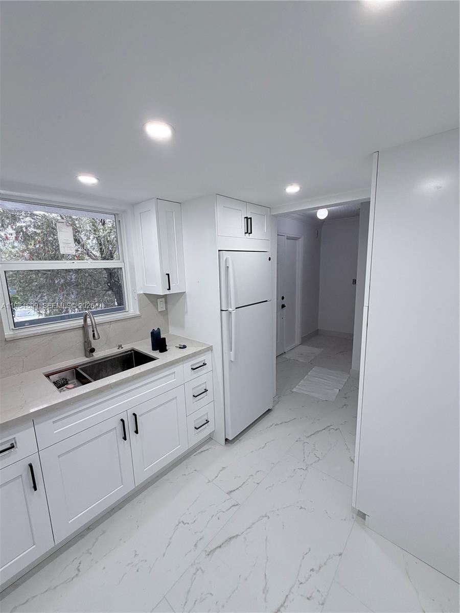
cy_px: 306
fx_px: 248
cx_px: 230
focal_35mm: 14
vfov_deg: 102.1
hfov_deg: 85.7
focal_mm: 2.22
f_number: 2.2
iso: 125
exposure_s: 1/120
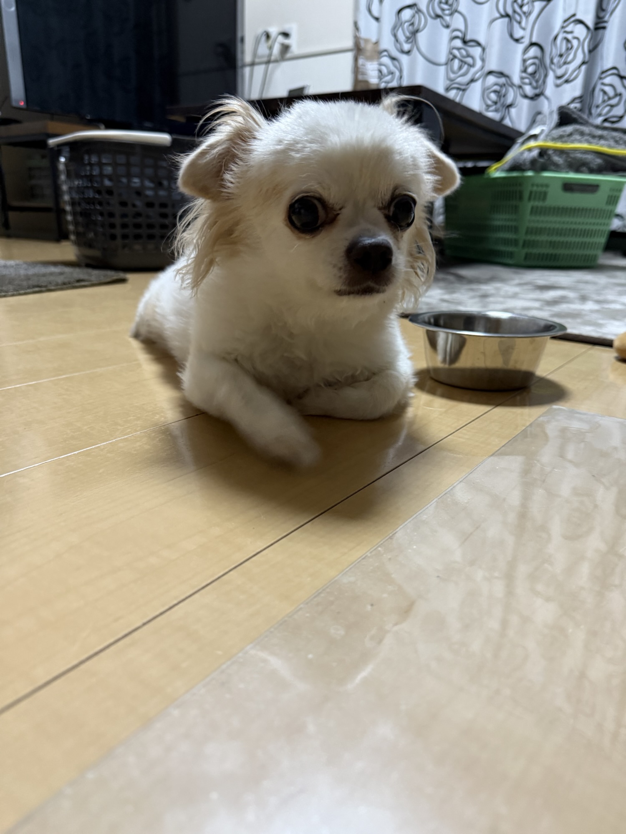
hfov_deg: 56.8
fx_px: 579
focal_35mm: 24
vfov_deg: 71.6
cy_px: 417
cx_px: 313
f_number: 1.78
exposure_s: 1/60
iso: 500
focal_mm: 6.76
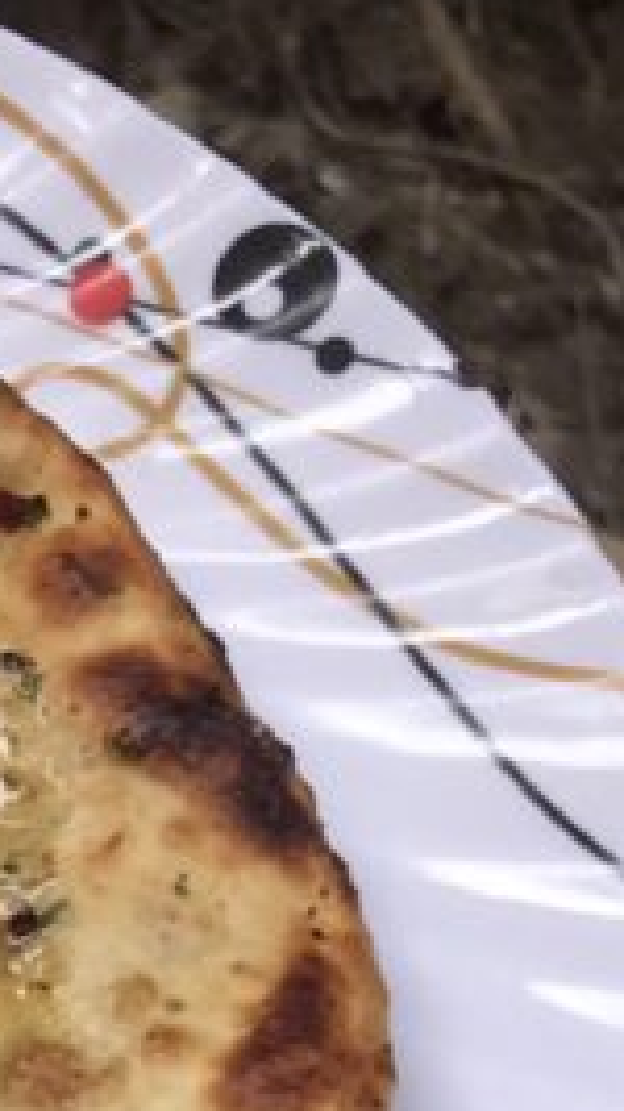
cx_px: -757
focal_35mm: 117
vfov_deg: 16.6
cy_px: 1689
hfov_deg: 9.5
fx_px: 3445
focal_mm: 3.99
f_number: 1.8
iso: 32
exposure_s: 1/100
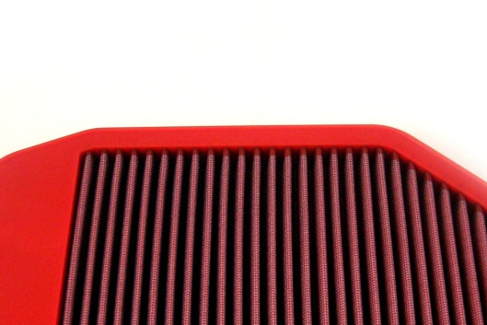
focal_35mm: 55
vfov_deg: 24.4
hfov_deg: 36.2
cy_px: 239
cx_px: 273
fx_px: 744
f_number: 2.8
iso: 287
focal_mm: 5.7
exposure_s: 1/51.4
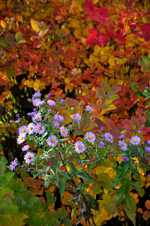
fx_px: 987
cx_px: 75
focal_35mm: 158
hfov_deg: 8.7
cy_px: 113
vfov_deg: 13.1
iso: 400
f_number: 5.6
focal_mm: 105
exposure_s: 1/125
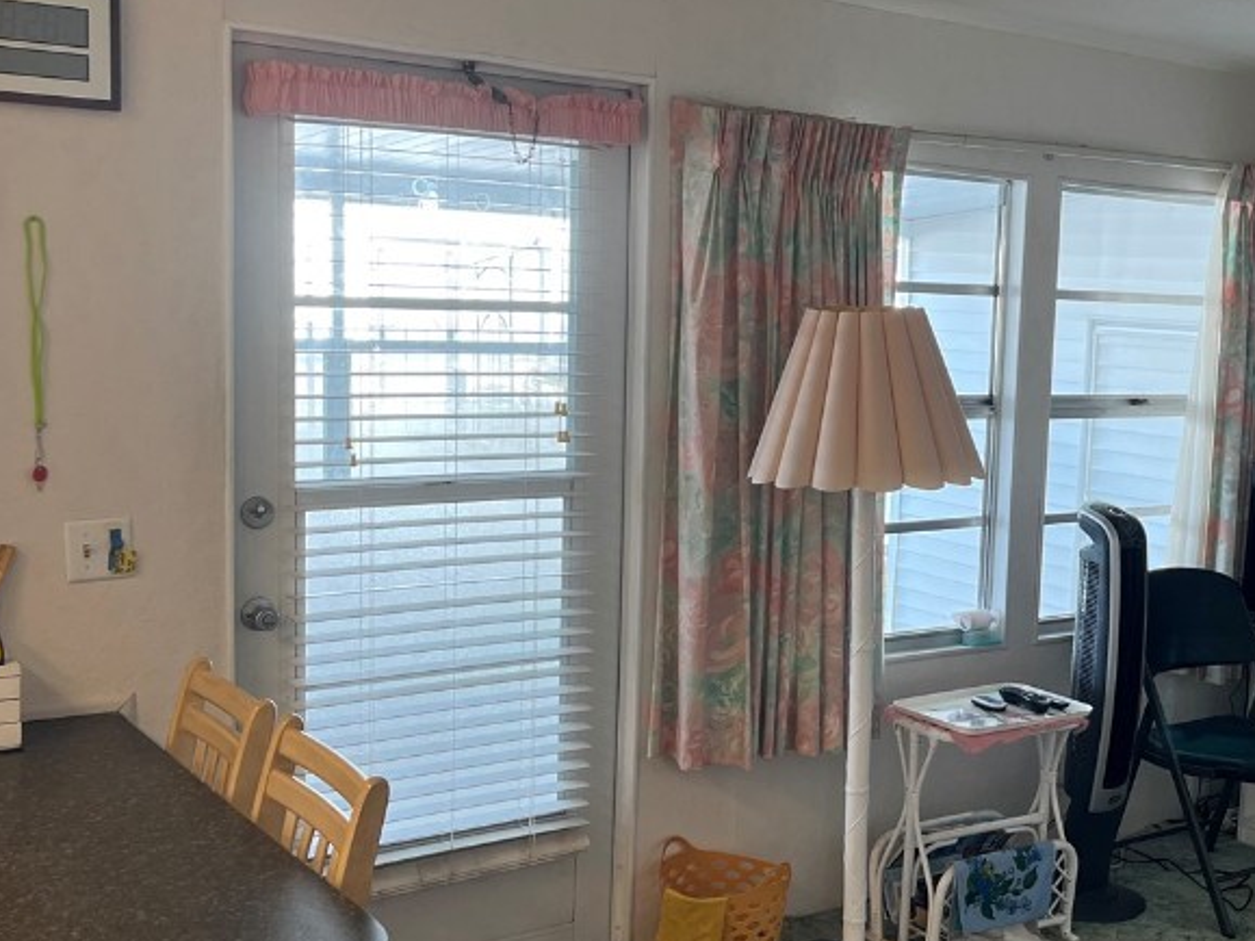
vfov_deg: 31.5
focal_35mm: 46
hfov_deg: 40.7
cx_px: 850
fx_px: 1667
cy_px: 505
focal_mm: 5.1
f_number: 1.6
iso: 64
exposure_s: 1/120
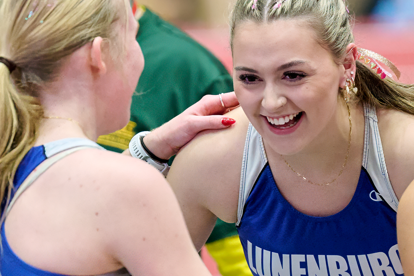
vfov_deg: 1.8
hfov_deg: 2.8
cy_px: 204
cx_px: 198
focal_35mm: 745
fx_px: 8564
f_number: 2.8
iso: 3200
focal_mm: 200
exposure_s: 1/1250
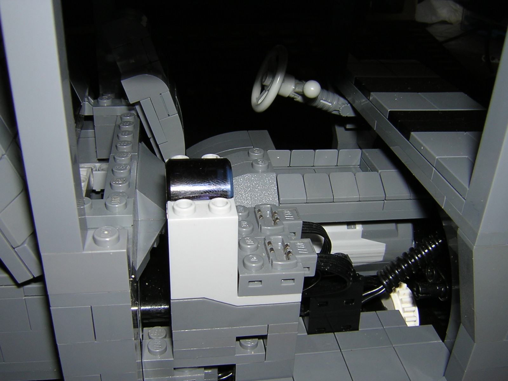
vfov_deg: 39.7
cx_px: 254
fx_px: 528
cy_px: 190
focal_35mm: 36
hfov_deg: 51.4
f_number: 5.2
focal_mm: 4.7
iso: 100
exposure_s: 1/60.1
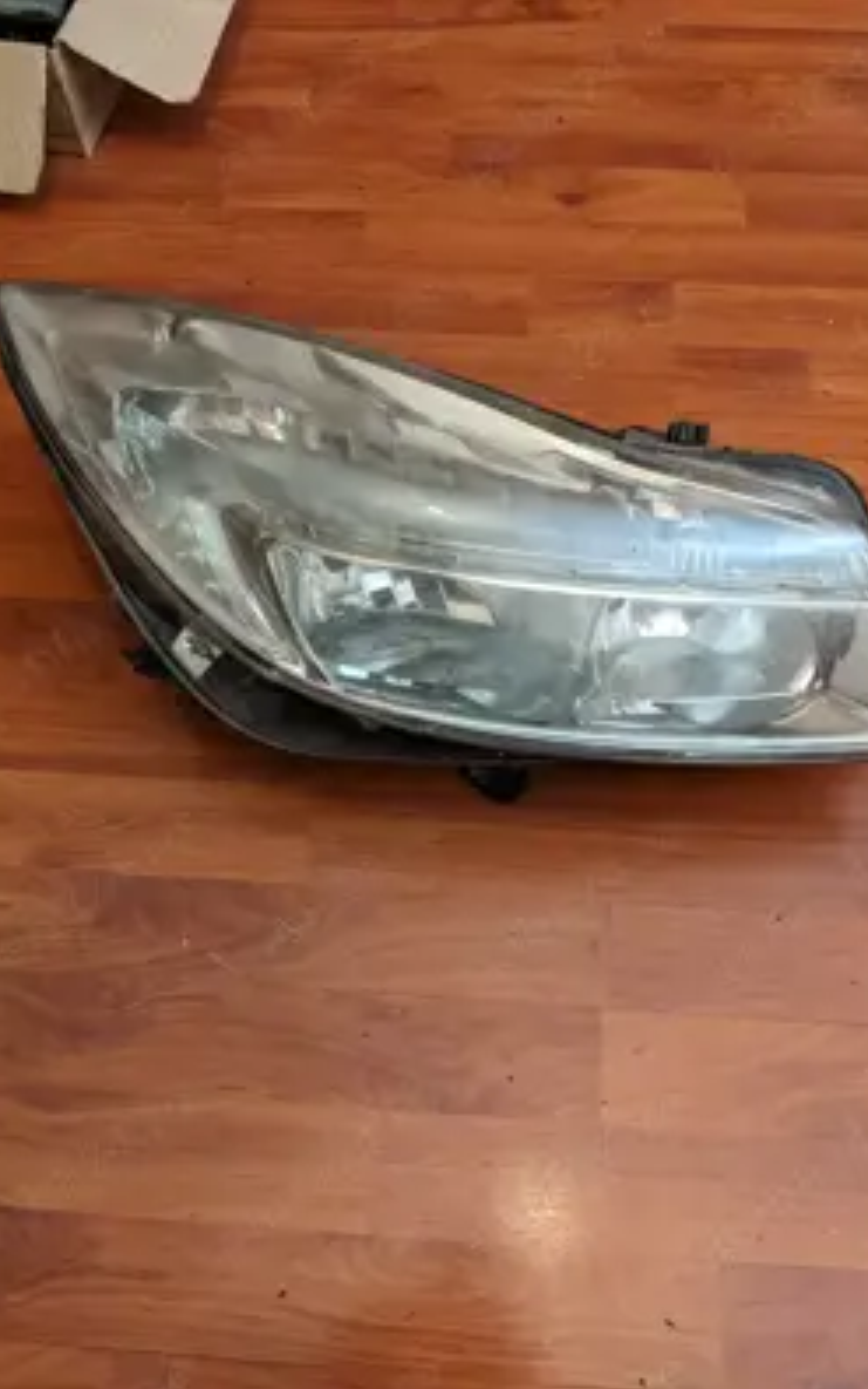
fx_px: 1097
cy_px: 693
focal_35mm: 29
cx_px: 450
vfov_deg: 64.6
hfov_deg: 43.2
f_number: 1.8
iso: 978
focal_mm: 4.44
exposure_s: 1/33.3
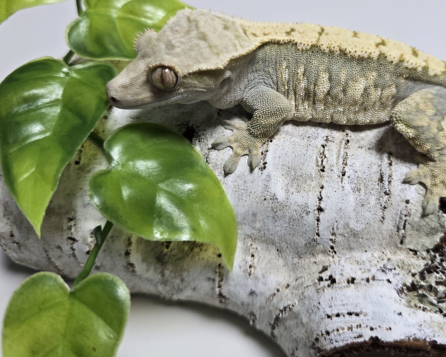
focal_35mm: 32
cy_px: 127
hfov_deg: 54.6
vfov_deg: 45.3
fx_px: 422
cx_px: 295
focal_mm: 6.3
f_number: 1.7
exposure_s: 1/120
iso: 125
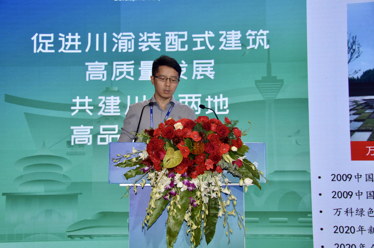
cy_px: 124
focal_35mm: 48
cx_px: 187
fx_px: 498
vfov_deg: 28.0
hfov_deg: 41.2
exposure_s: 1/100
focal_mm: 32
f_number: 4
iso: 400
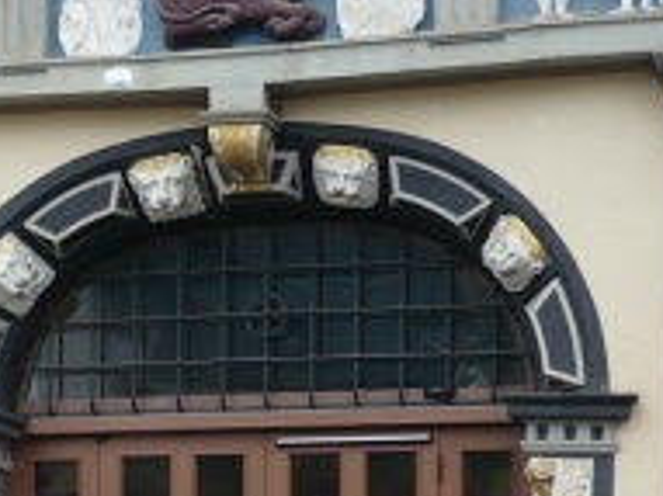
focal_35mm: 144
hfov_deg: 13.6
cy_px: 591
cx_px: 73
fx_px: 2756
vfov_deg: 10.1
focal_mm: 6.6
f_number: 3
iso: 125
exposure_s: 1/125
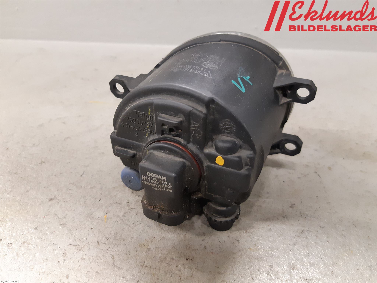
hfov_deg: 67.3
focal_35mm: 26
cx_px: 188
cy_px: 142
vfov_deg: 53.1
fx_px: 283
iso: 320
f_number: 1.7
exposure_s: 1/50
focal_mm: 3.93
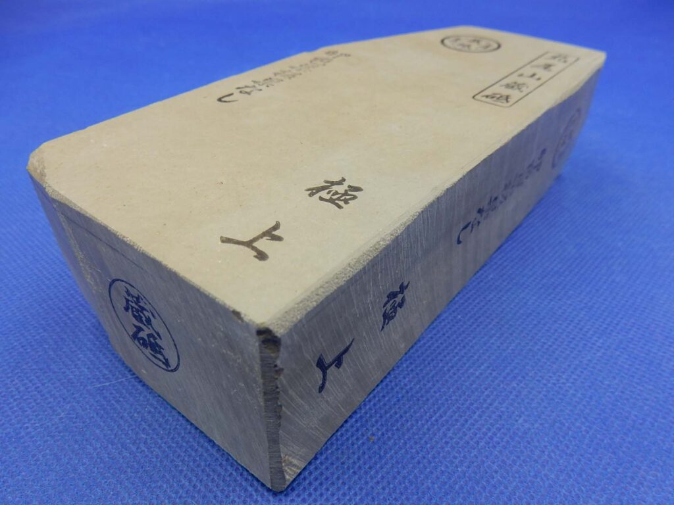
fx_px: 487
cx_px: 337
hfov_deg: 69.4
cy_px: 252
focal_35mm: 25
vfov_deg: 54.9
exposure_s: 1/80
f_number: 3.7
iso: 125
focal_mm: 4.5
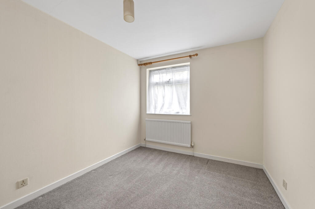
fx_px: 122
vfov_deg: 81.1
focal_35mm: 14
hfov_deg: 104.3
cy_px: 104
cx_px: 158
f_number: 16
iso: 200
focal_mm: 14
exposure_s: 5
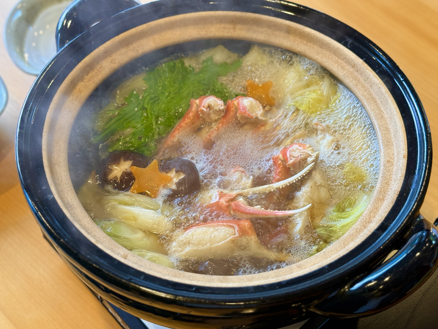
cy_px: 164
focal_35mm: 48
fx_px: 607
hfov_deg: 39.7
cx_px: 219
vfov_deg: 30.3
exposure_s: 1/49
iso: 100
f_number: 1.78
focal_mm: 6.76
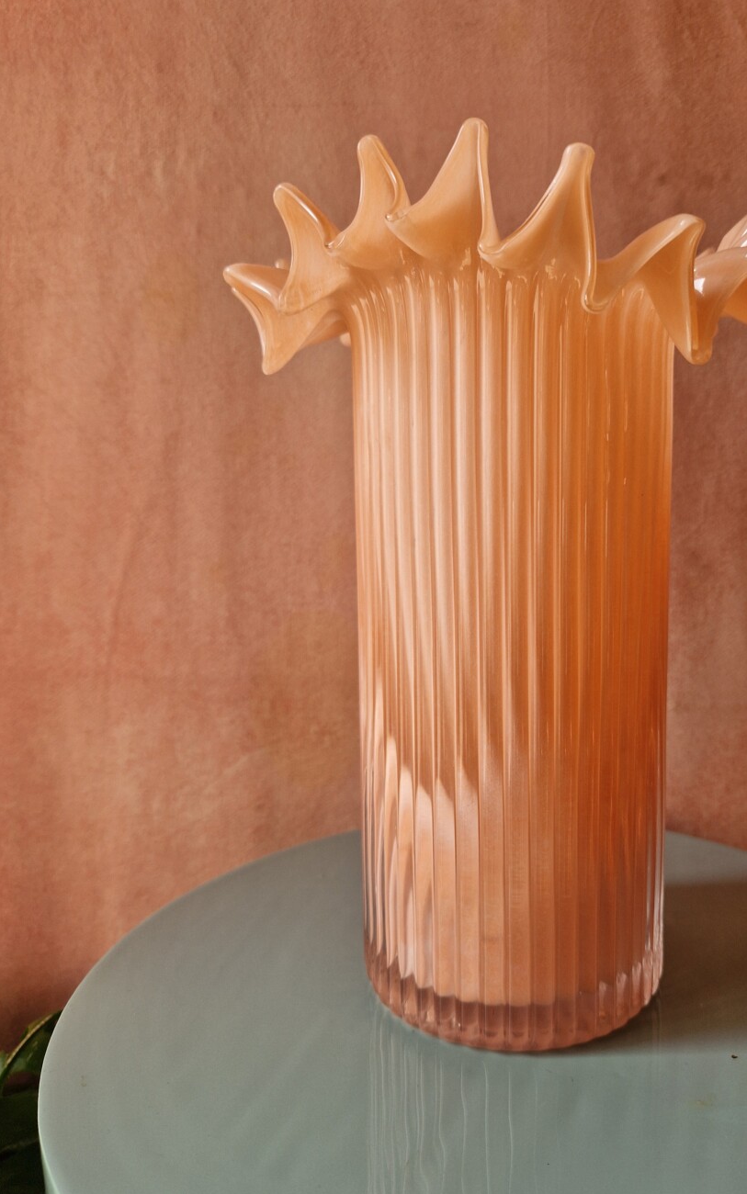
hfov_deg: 48.9
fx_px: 814
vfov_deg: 72.5
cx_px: 458
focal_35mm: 25
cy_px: 597
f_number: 1.8
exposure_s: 1/180
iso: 50
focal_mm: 5.4
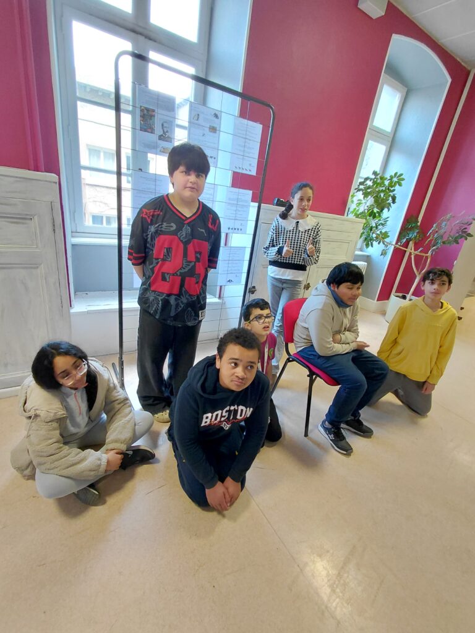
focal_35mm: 16
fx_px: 293
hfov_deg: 78.1
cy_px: 316
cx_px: 238
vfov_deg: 94.5
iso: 250
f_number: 2.2
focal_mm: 1.64
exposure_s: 1/60
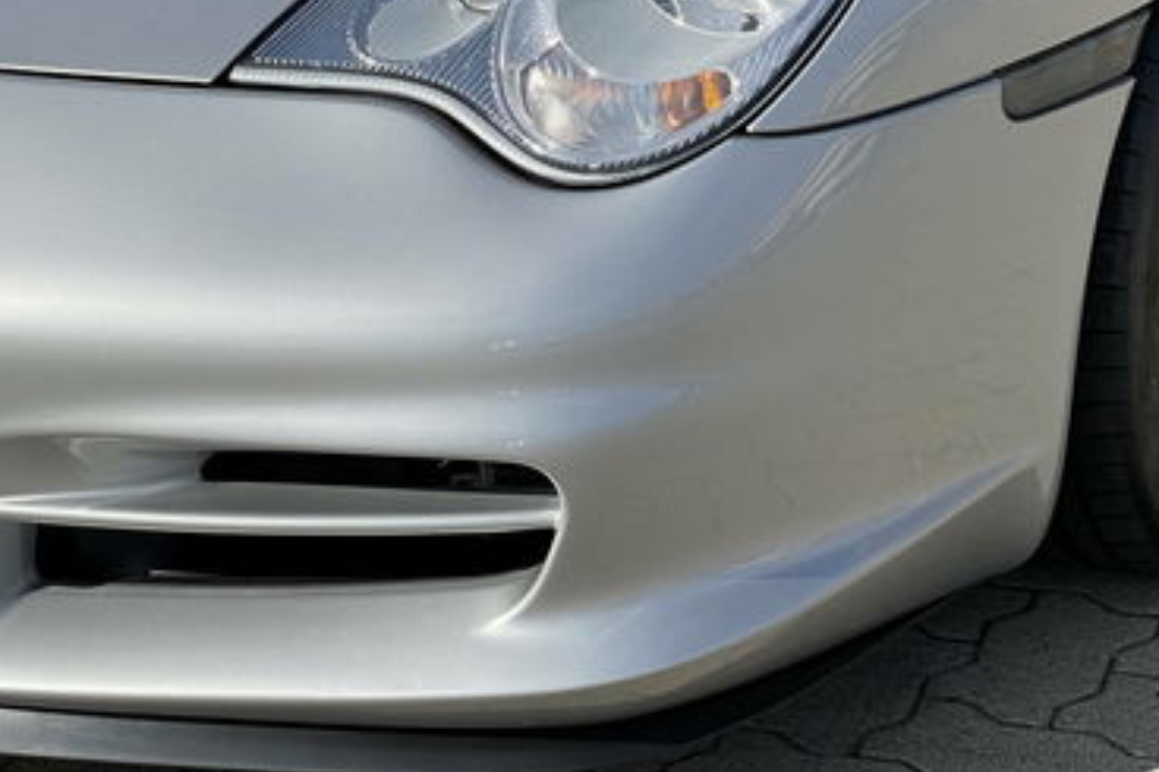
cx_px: 724
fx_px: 3636
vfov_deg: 12.1
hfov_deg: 18.1
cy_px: 183
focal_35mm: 113
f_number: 2
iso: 25
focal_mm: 6
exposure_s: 1/1653
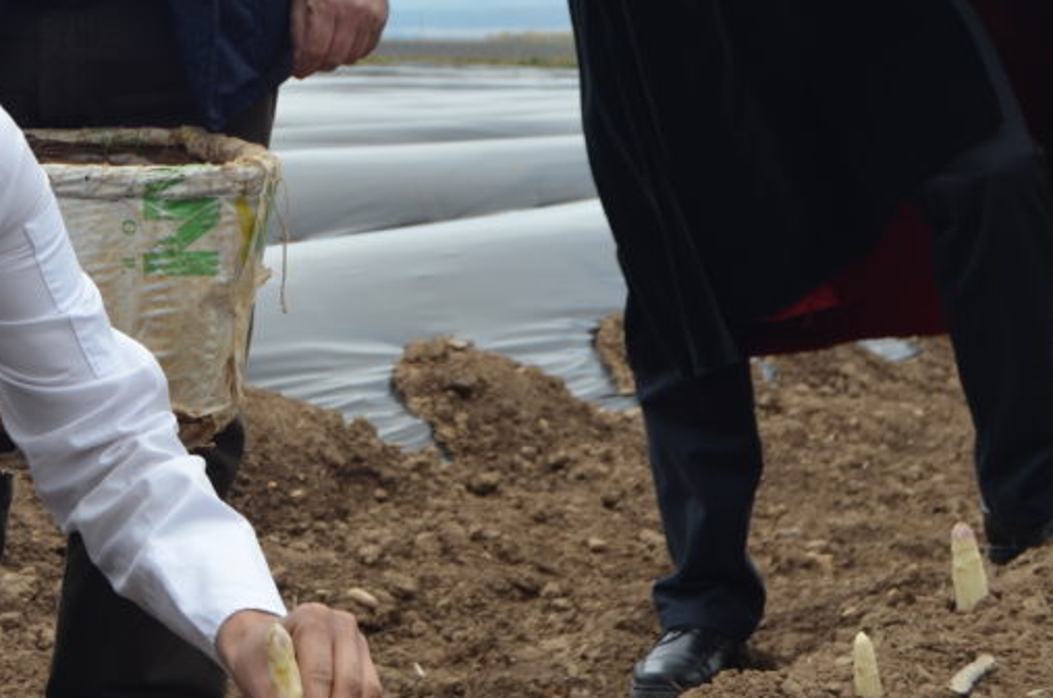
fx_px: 3007
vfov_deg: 13.2
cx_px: 35
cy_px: 320
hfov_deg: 19.4
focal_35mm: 103
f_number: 8
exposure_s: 1/250
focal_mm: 34
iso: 110
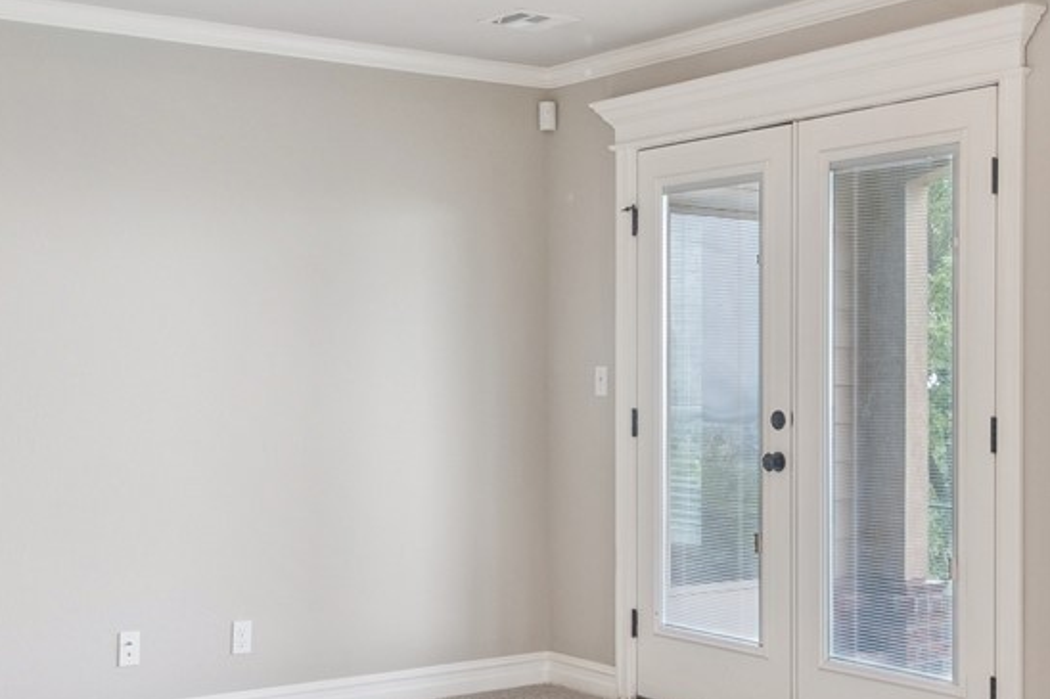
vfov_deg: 26.0
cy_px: 388
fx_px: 1516
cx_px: 558
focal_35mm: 52
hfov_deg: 38.2
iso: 640
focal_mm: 14
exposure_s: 1/6
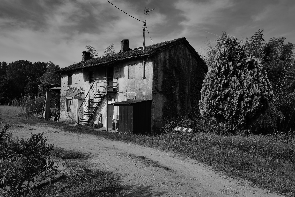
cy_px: 98
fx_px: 230
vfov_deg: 46.4
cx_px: 148
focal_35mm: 28
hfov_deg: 65.5
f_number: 11
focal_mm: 28
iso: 100
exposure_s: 1/125
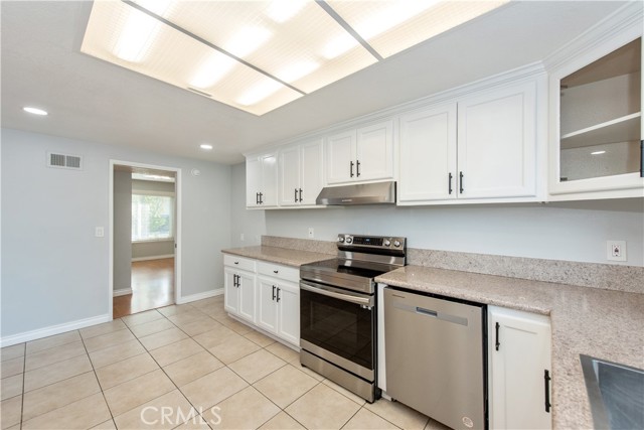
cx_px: 322
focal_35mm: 14
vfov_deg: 81.2
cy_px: 215
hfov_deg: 104.2
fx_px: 250
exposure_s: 1/125
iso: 640
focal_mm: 14
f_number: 5.6
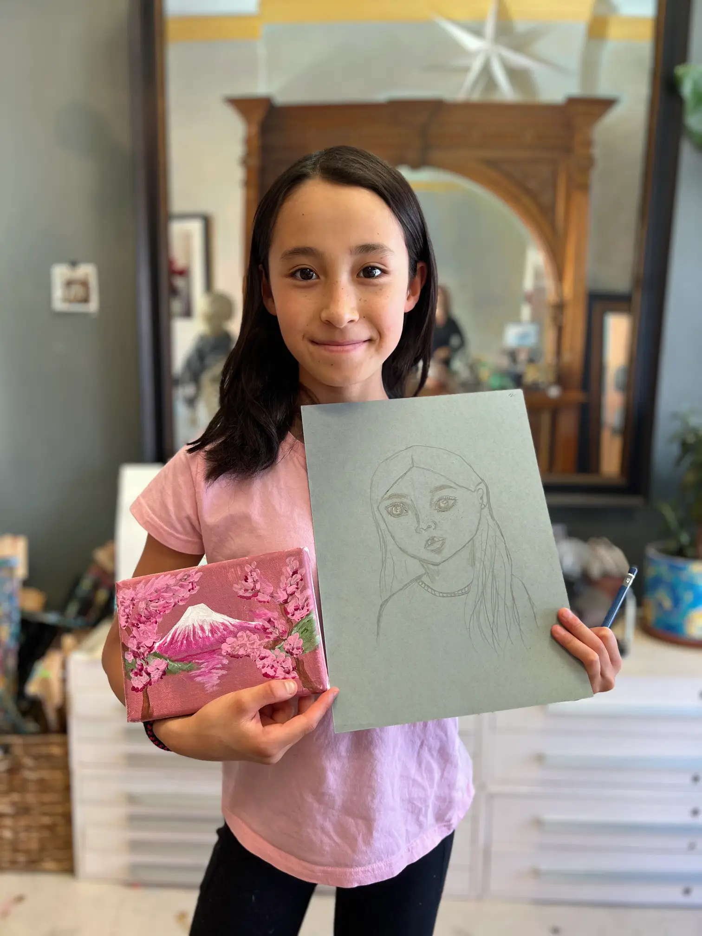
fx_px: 703
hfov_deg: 53.1
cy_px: 468
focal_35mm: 26
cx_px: 351
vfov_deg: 67.3
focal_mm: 5.7
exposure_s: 1/120
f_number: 1.5
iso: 64
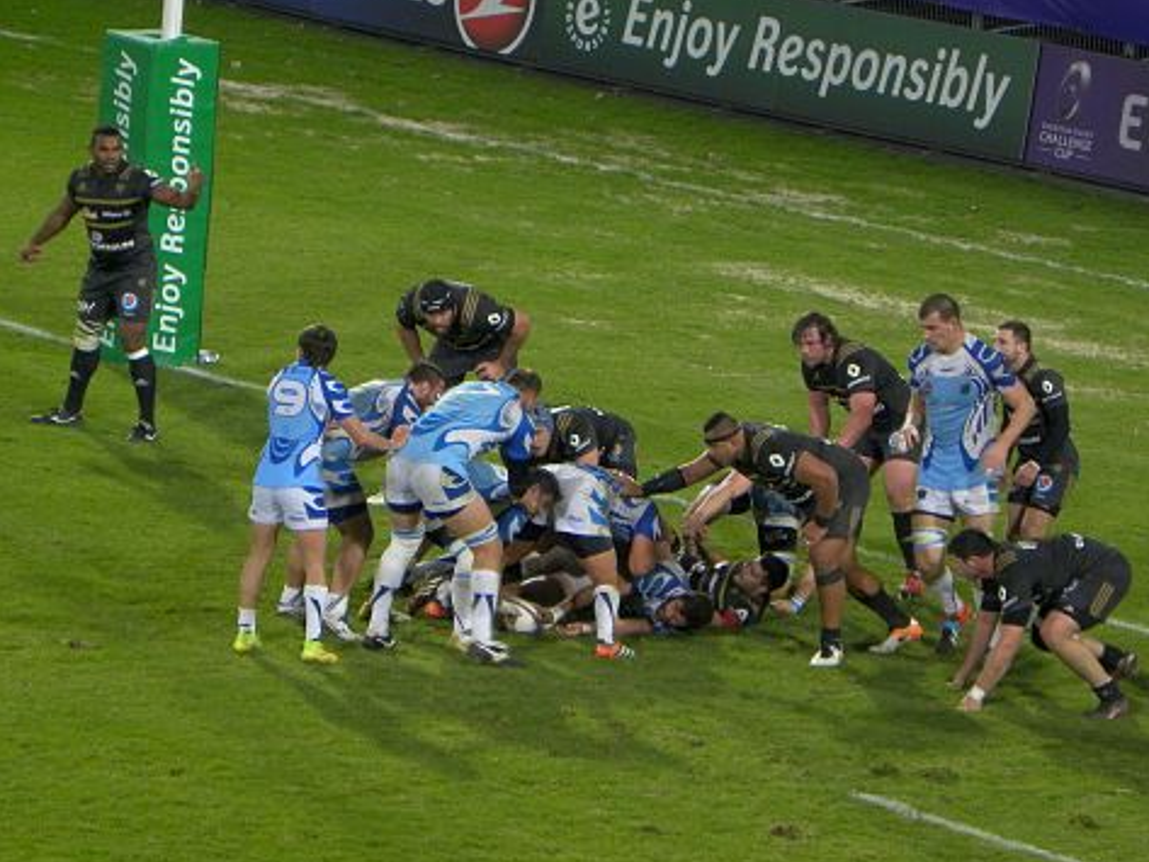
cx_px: 605
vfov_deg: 4.8
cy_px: 449
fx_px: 10392
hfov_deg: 6.3
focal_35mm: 313
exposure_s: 1/77
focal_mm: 44
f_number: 4.5
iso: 218
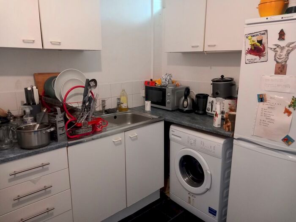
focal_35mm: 27
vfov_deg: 51.4
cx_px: 148
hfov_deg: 65.3
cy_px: 111
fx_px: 231
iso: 500
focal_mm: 4
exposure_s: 1/25
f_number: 1.8
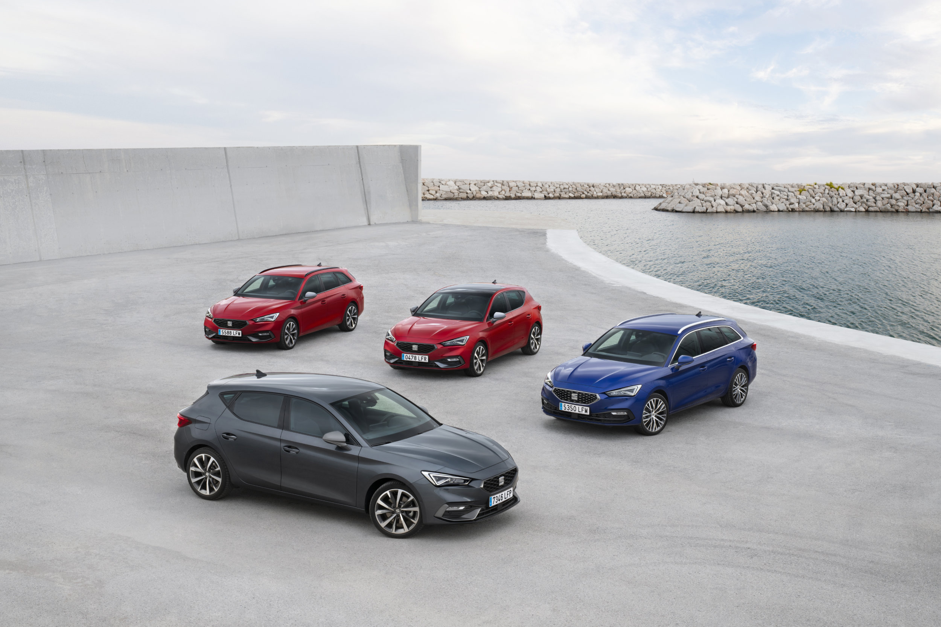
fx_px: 1307
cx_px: 470
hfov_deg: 39.6
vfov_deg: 27.0
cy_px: 314
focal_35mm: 50
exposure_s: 1/10
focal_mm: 50
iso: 100
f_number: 16
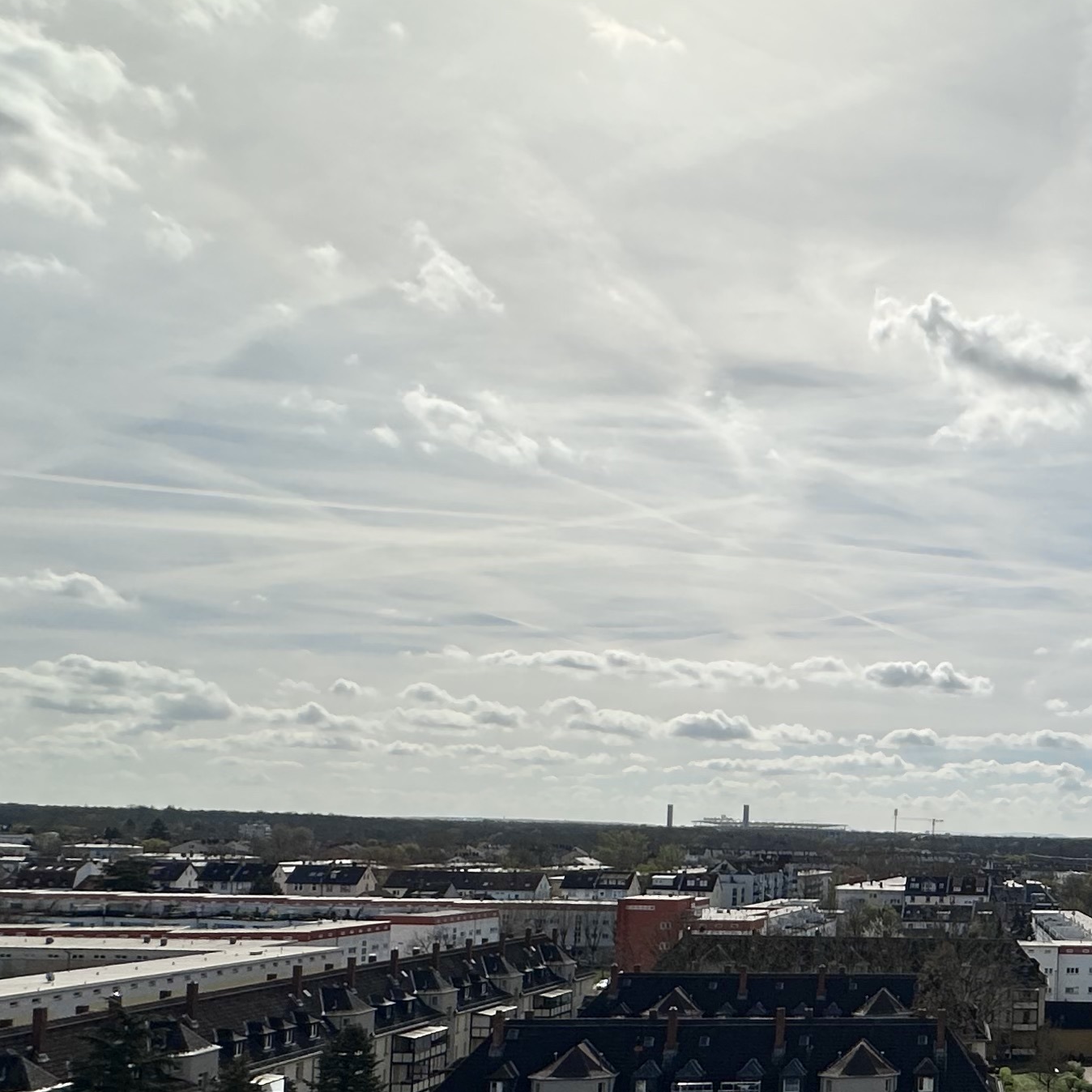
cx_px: 1205
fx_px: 1321
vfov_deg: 43.8
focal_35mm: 37
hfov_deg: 37.5
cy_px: 791
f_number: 2.2
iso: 50
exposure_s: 1/8403
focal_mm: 2.22
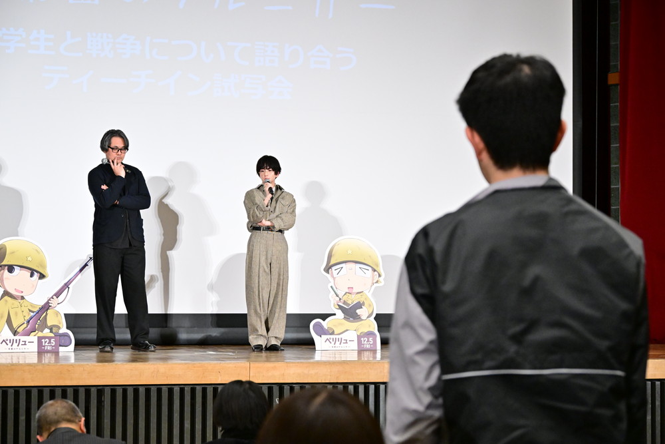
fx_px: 1275
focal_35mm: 69
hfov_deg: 29.2
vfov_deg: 19.7
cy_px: 222
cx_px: 332
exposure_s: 1/250
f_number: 6
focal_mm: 69
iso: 6400
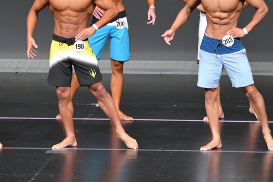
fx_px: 3327
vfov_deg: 3.1
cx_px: 130
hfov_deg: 4.7
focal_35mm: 439
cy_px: 57
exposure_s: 1/400
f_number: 5.6
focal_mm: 210
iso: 5000
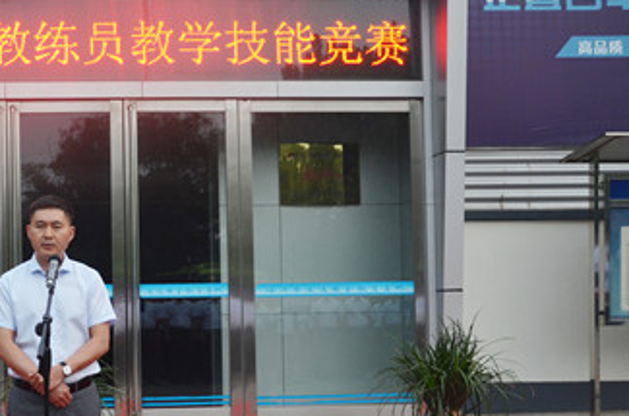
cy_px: 287
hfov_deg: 31.3
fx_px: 1063
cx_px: 56
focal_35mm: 61
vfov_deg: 22.0
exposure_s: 1/80
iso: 400
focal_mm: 22
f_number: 4.5
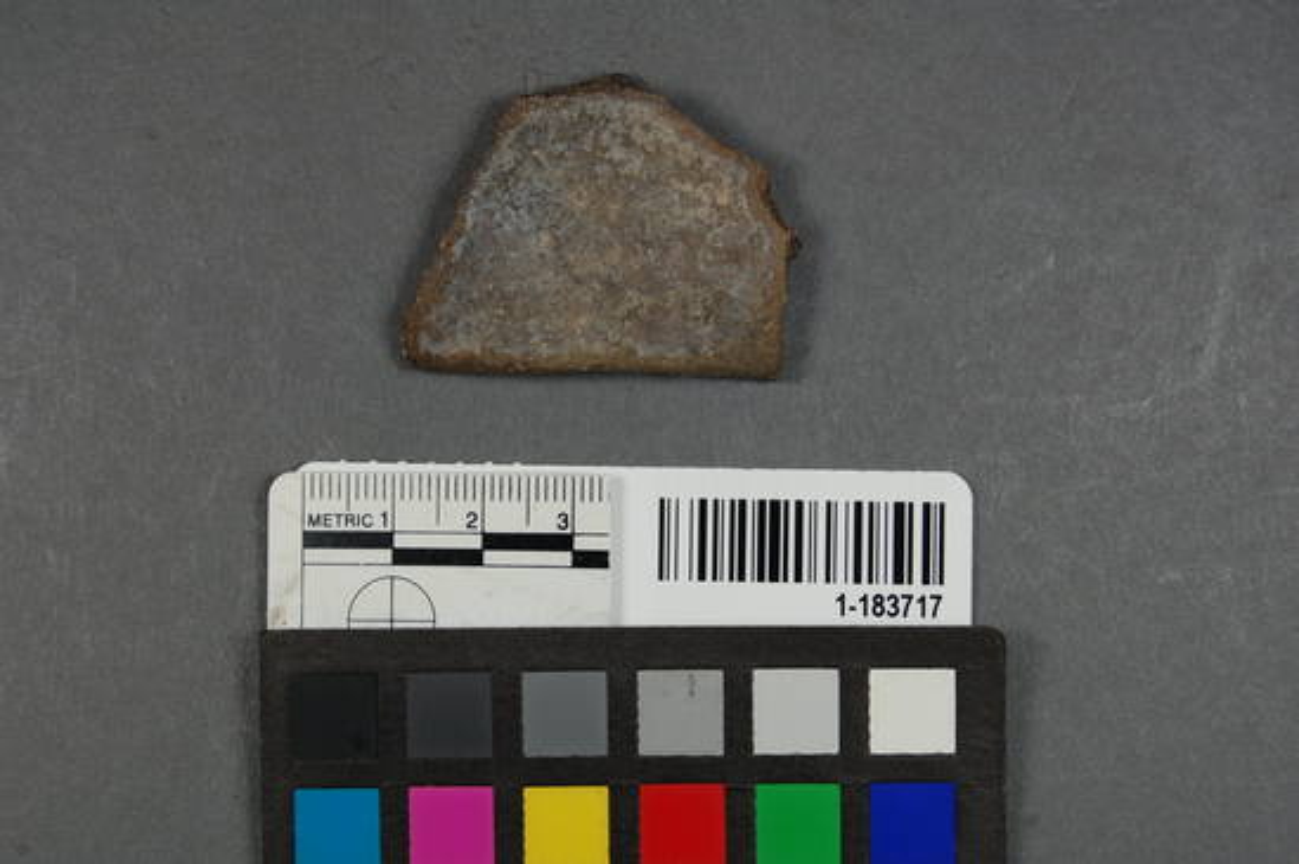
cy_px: 432
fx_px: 2974
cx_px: 650
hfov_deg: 24.6
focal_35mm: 82
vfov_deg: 16.5
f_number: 9
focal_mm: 55
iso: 200
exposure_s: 1/60
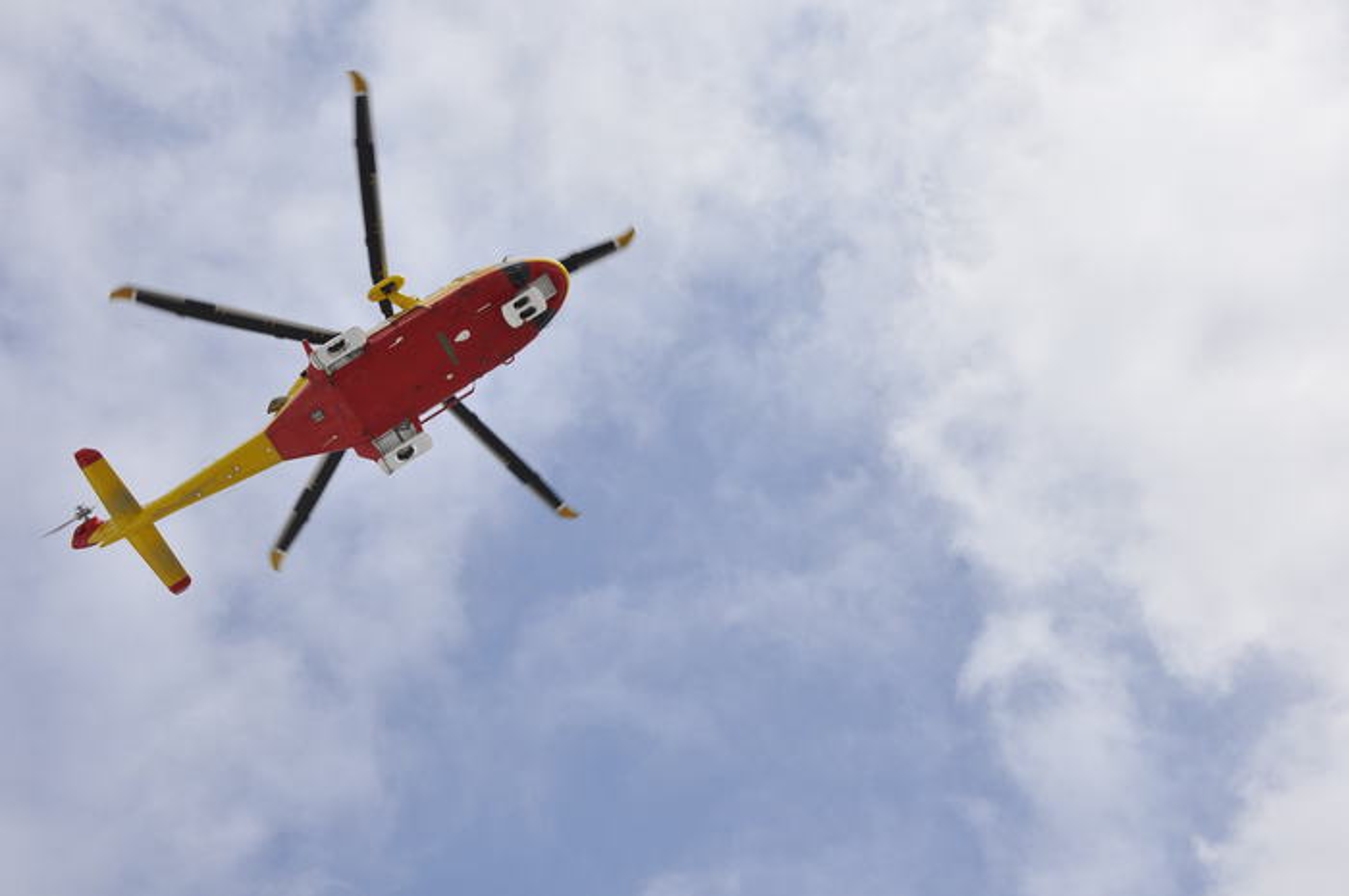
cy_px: 448
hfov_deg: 43.6
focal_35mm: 45
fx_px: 1684
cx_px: 674
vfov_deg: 29.8
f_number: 11
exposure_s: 1/1000
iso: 400
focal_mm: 30
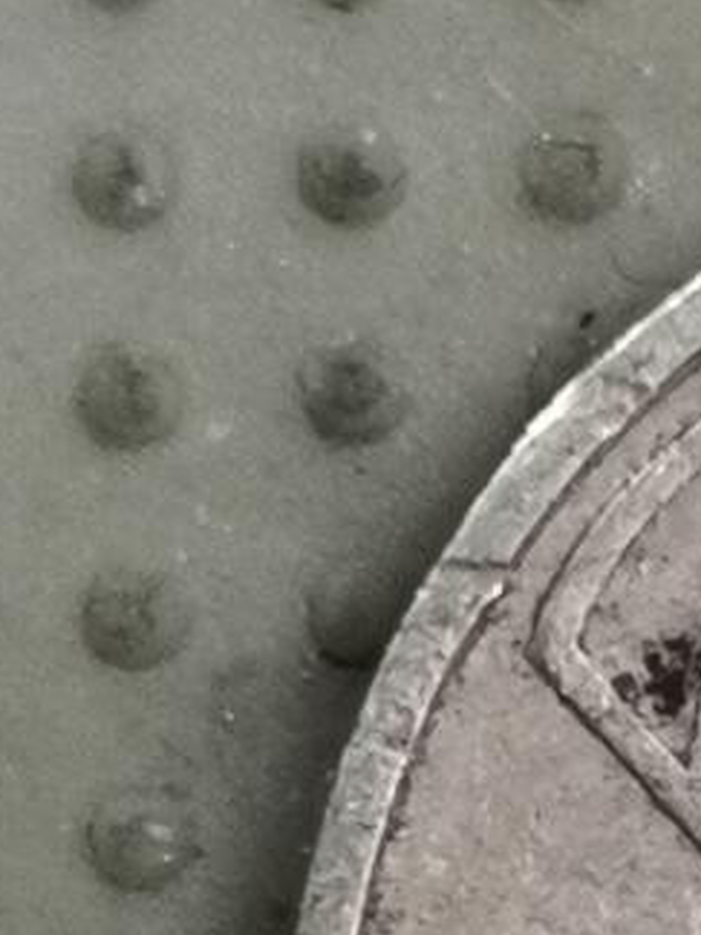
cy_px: 1045
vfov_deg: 6.8
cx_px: 1189
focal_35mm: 289
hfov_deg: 5.1
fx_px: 7803
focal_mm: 4.75
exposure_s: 1/25.7
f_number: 1.8
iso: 400
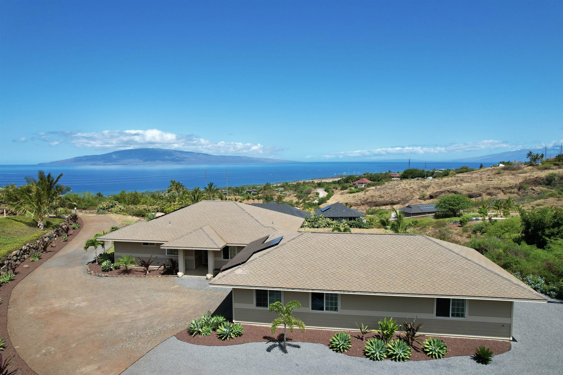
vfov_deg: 57.2
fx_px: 344
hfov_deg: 78.6
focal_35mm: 22
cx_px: 282
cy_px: 188
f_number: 2.8
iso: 110
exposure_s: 1/2000
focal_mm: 8.38
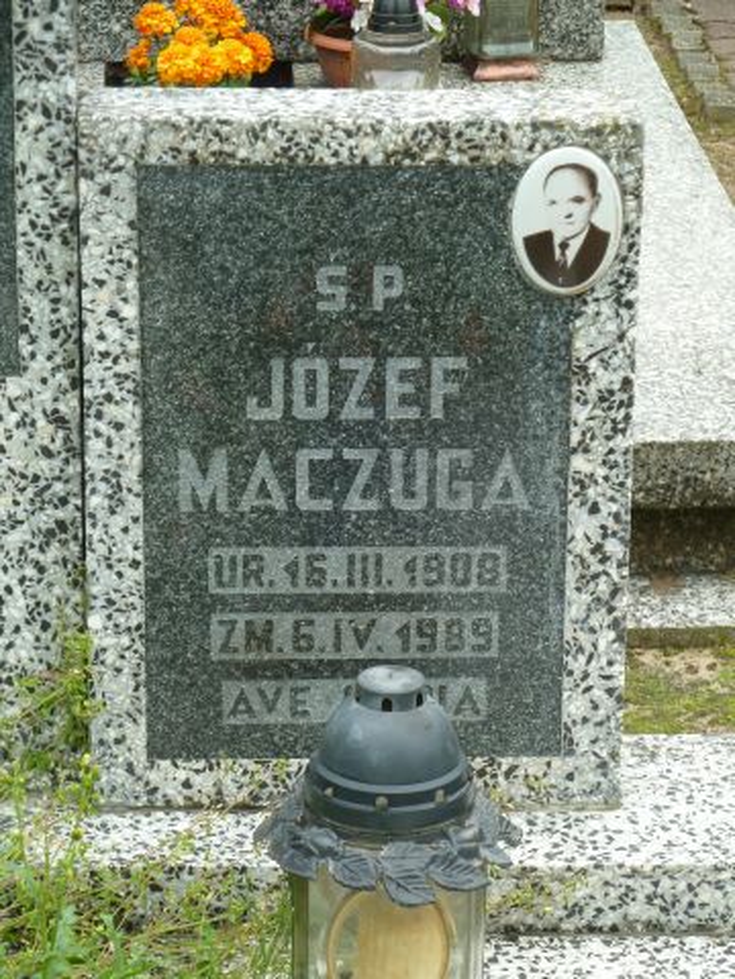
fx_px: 3624
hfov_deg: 11.6
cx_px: 368
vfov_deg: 15.4
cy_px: 490
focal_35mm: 128
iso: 160
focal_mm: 21
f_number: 4.4
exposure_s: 1/125
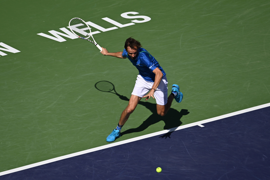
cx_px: 135
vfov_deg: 2.3
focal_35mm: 600
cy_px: 90
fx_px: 4498
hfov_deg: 3.4
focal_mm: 400
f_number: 5
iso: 200
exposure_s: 1/3200
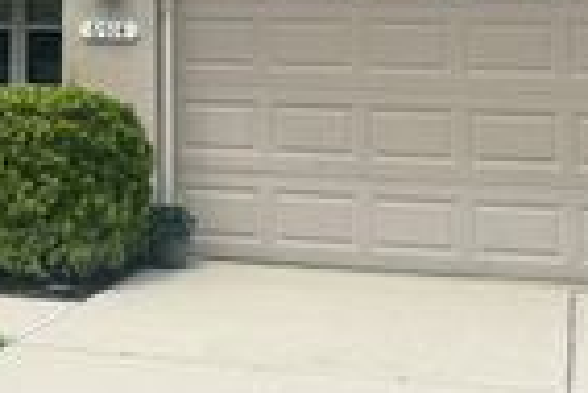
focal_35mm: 88
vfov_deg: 14.5
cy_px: -205
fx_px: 1439
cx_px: 29
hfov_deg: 22.4
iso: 80
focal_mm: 6.76
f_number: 1.78
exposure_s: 1/3413
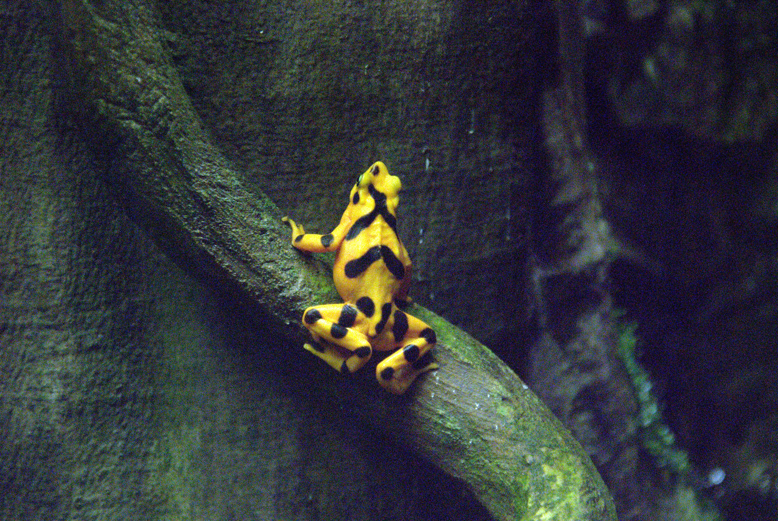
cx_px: 389
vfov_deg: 6.8
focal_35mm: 202
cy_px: 260
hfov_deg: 10.1
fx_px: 4383
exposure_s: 1/160
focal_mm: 135
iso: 3200
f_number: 6
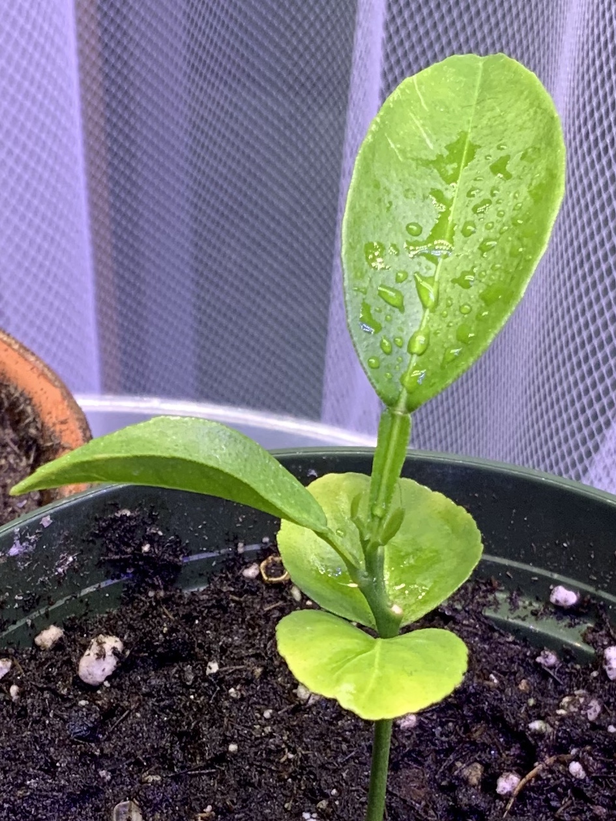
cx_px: 308
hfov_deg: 48.2
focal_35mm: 29
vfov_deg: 61.7
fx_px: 688
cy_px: 410
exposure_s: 1/120
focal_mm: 3
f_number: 1.8
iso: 20
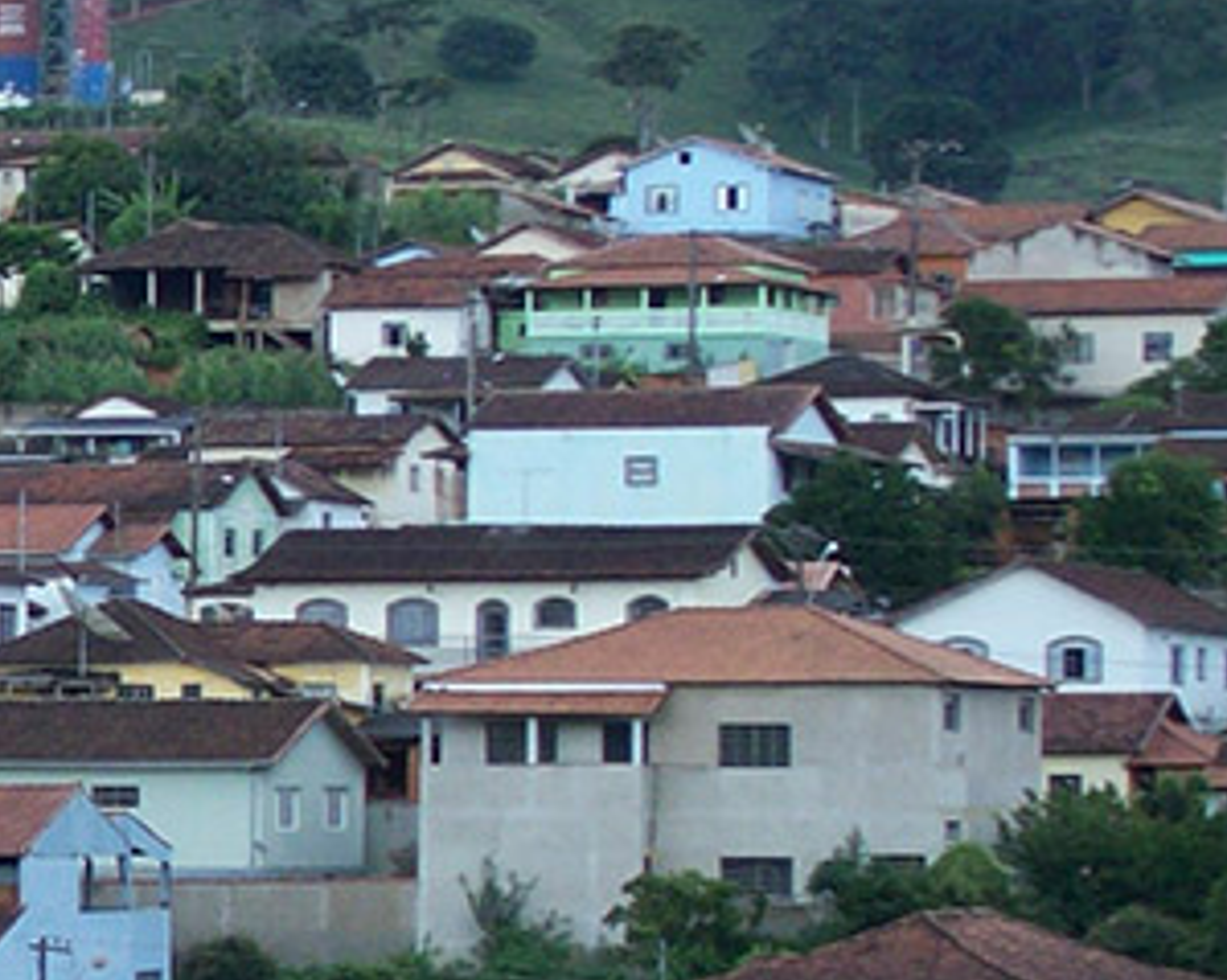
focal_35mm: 234
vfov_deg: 6.6
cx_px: -640
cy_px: 929
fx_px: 8495
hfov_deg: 8.1
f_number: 3.8
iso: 80
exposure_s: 1/282
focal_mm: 11.6
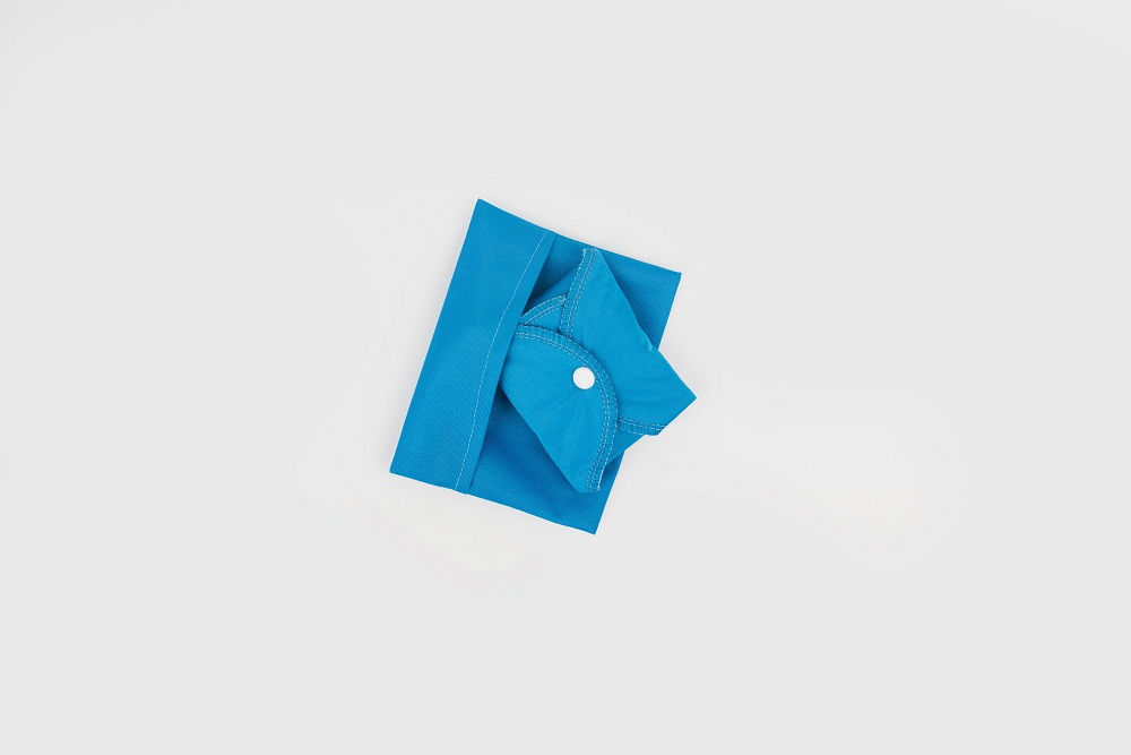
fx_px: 1100
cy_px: 378
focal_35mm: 35
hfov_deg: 54.4
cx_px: 566
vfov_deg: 37.9
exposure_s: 1/160
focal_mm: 35
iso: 100
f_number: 5.6
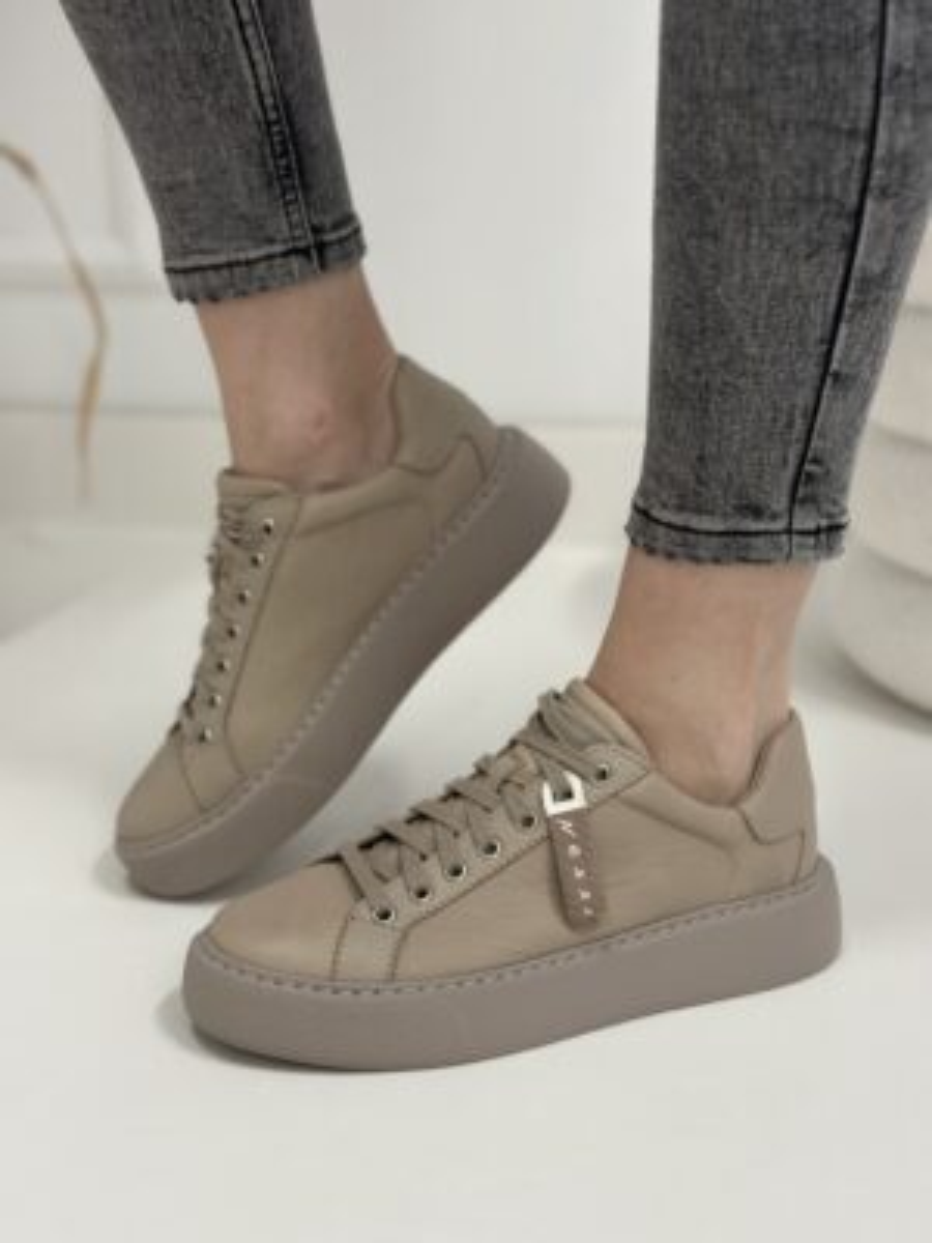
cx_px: 466
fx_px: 1723
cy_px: 622
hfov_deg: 30.3
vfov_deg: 39.7
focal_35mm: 48
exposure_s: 1/100
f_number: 1.78
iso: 125
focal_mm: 6.86
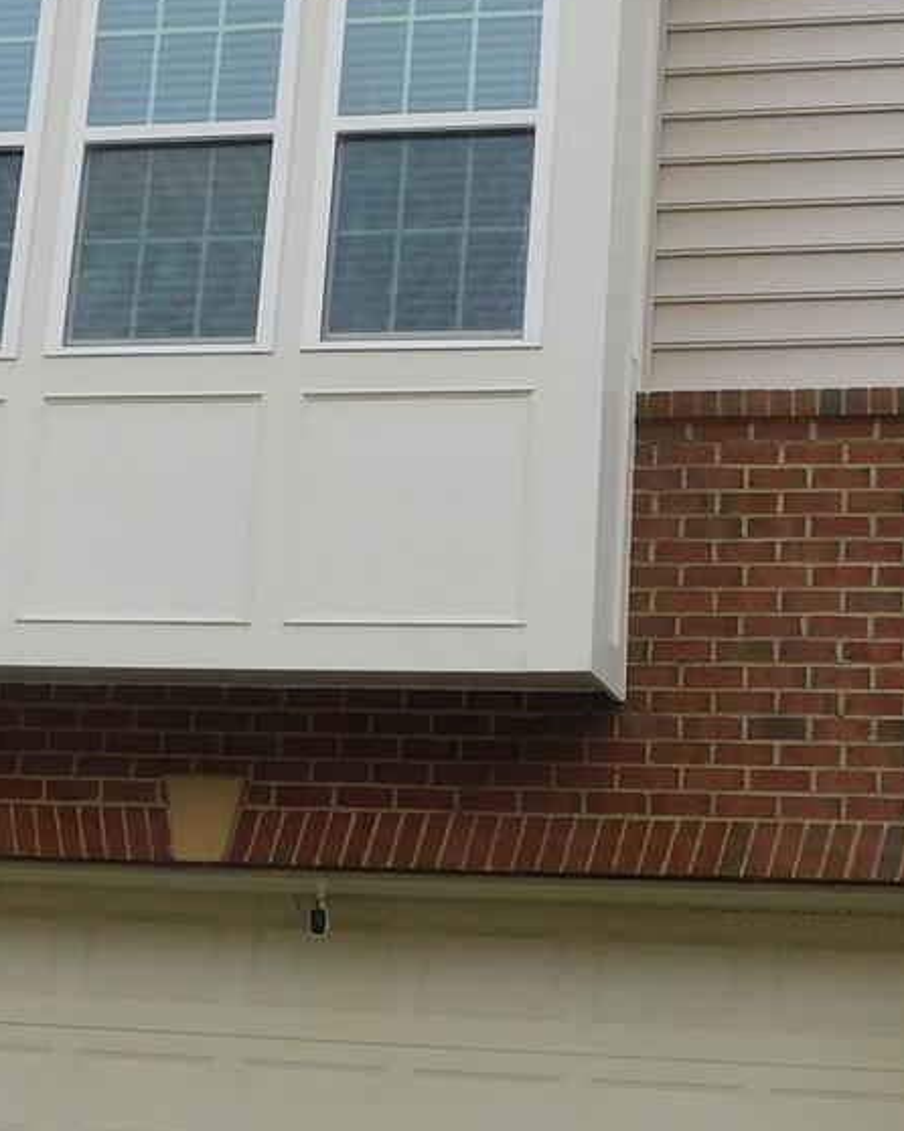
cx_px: 478
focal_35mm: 86
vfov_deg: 22.1
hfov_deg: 17.9
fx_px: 2878
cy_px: 294
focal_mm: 4.1
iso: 125
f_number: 3
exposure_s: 1/1250
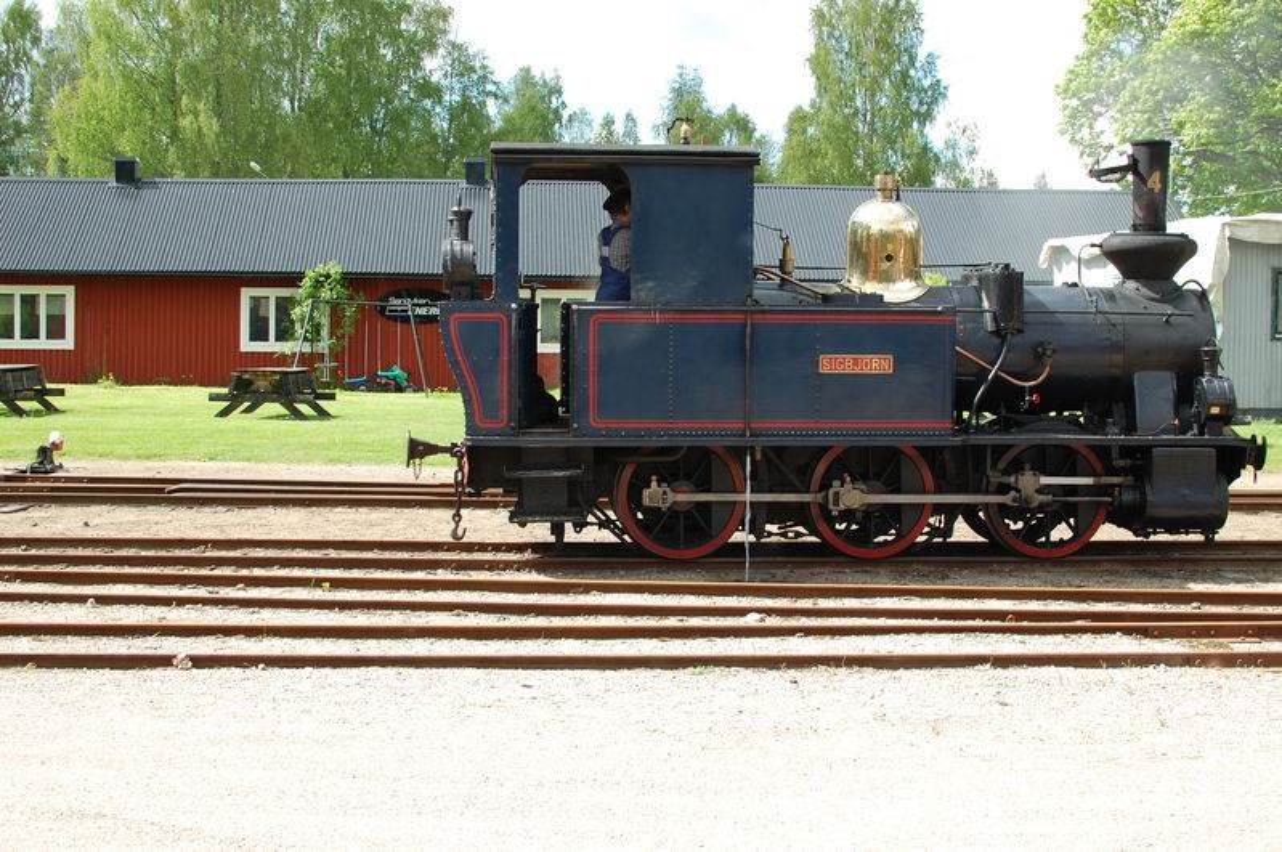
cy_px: 426
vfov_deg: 25.7
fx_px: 1868
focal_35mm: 52
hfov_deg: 37.9
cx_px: 641
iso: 200
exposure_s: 1/160
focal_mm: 35
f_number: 6.3
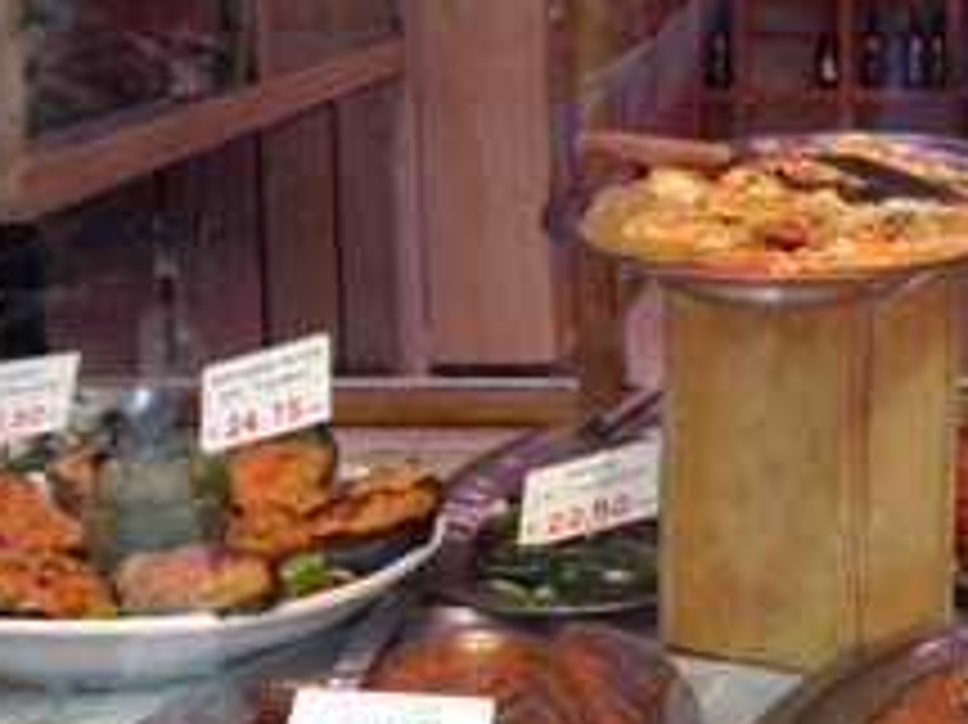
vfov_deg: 13.9
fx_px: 2963
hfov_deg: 17.8
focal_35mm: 106
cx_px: 1108
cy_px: 468
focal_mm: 7.9
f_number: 2.8
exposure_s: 1/50
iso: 400
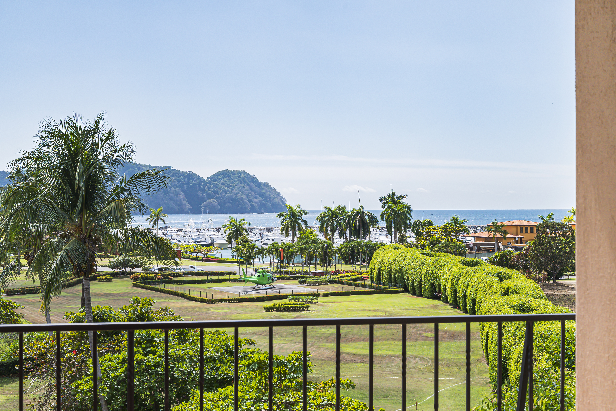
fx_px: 924
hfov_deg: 36.9
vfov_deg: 25.1
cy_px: 206
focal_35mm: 54
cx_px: 308
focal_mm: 54
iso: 100
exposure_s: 1/200
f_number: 9
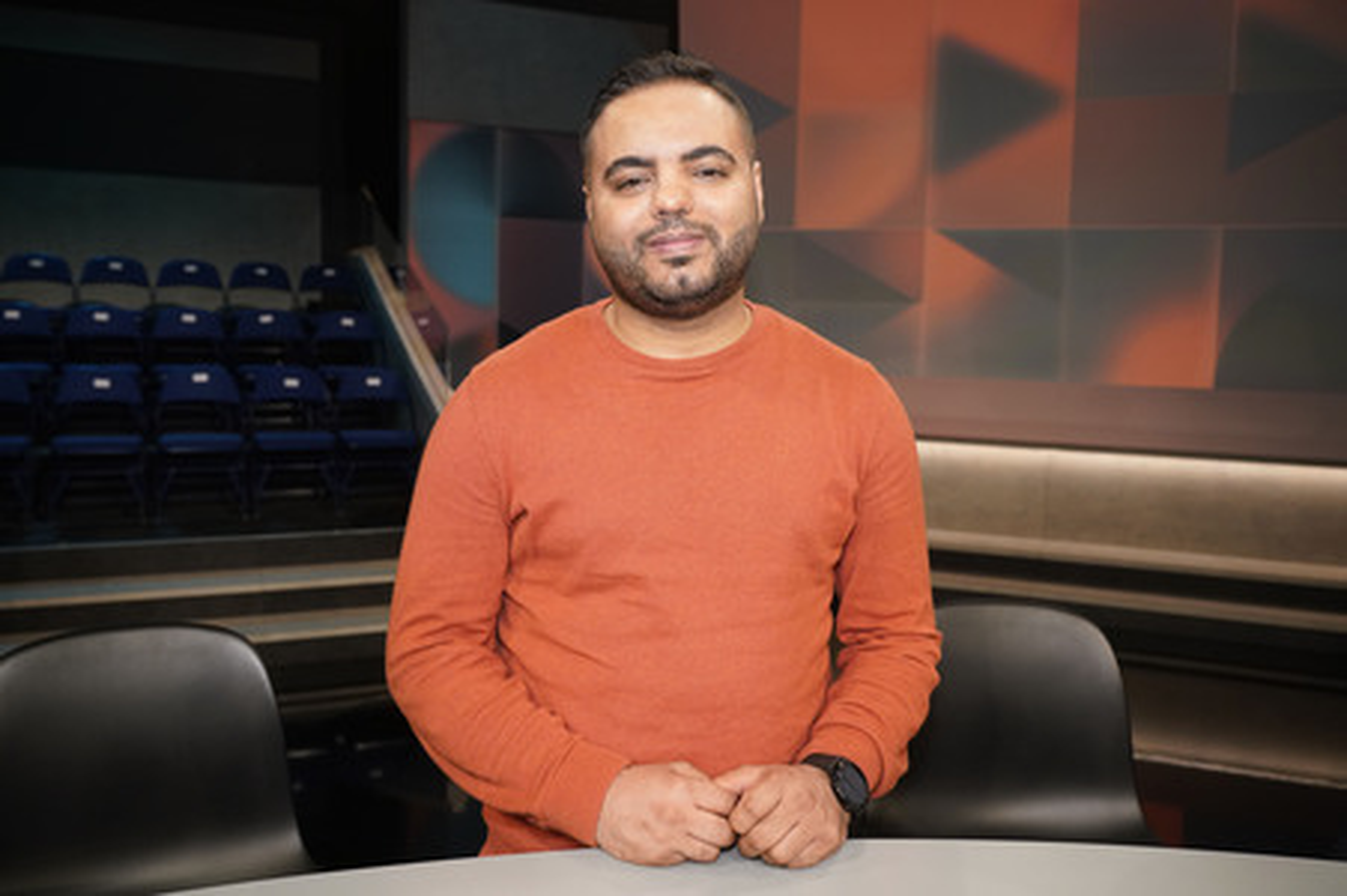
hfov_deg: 62.0
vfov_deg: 43.5
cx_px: 674
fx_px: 1122
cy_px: 448
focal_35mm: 30
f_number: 5
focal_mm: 30
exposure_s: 1/160
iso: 2000
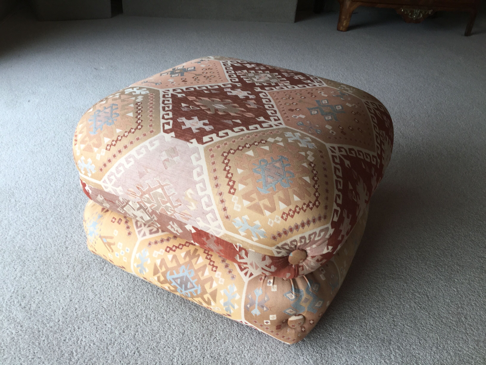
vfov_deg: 45.4
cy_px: 182
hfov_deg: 58.4
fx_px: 435
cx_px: 243
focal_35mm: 31
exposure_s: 1/100
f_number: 2.4
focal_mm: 3.3
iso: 32
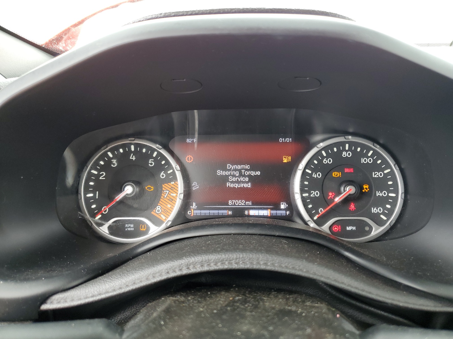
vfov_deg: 53.1
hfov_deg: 67.3
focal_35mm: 26
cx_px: 226
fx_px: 340
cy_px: 170
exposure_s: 1/60.2
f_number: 1.5
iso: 53
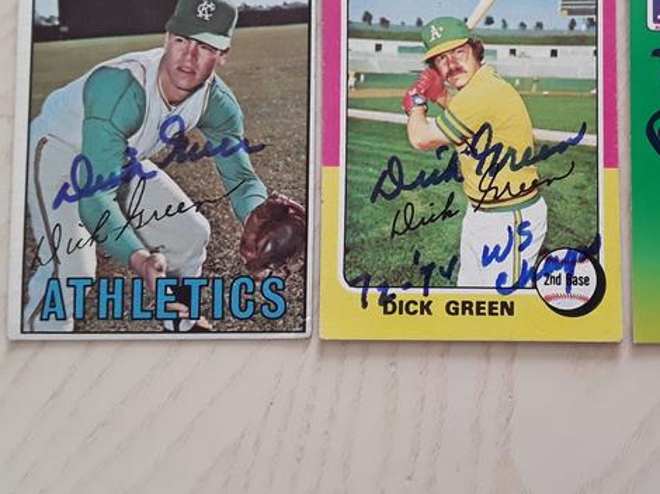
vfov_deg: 31.2
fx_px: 877
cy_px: 156
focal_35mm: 46
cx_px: 463
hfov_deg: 40.5
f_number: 1.9
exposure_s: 1/30
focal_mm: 2.91
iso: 80
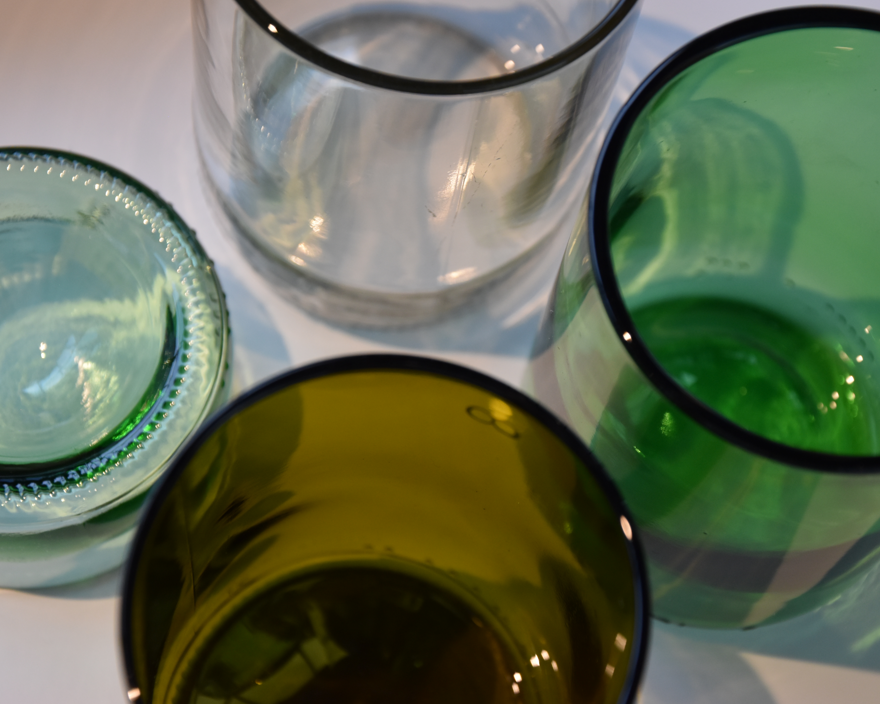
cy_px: 355
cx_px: 453
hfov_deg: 19.4
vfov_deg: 15.5
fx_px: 2579
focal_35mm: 99
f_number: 5
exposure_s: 1/160
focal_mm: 58
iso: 800
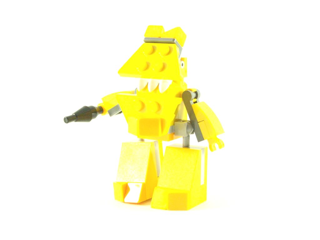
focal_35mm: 75
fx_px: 693
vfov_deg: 19.6
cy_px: 120
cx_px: 160
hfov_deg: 26.0
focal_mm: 12.4
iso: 400
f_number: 4
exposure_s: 1/60
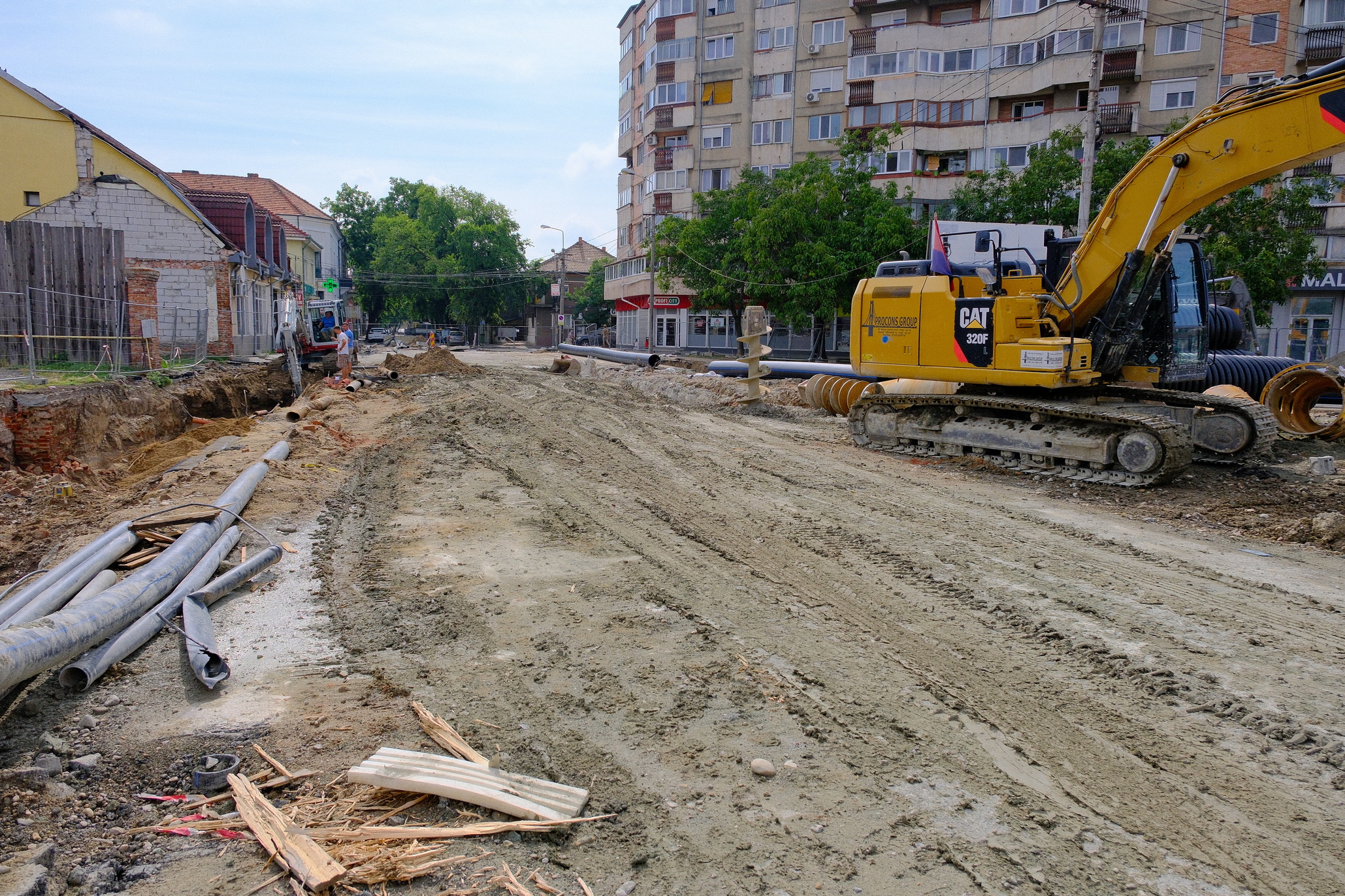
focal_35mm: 24
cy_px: 448
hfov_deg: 73.7
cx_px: 672
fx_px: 897
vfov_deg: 53.1
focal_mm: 16
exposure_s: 1/1600
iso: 640
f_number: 5.6
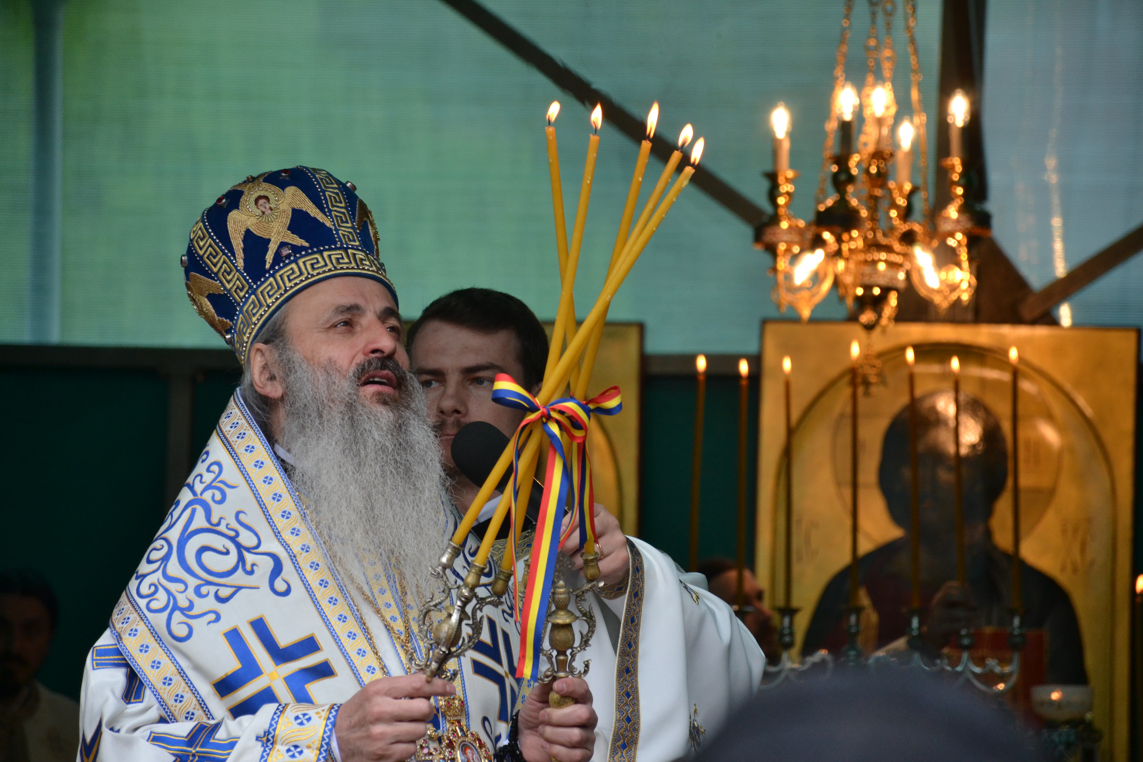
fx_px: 6667
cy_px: 381
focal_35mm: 210
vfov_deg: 6.5
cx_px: 572
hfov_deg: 9.8
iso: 800
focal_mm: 140
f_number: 5.6
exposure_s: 1/250
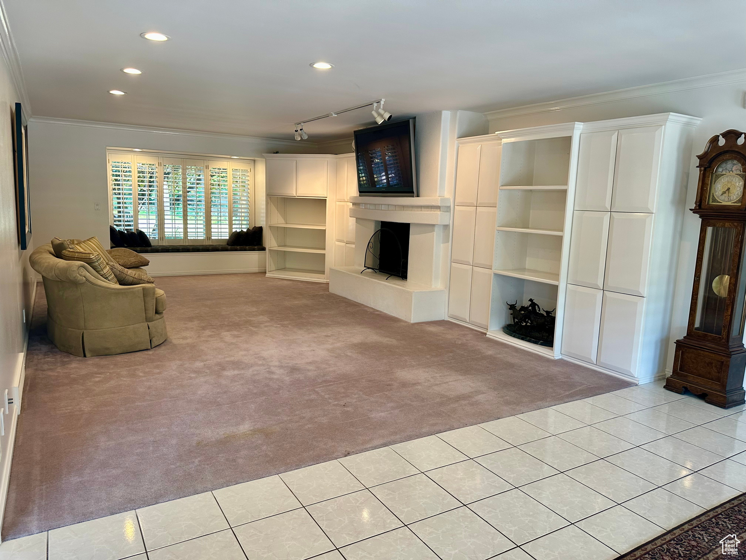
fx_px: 517
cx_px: 373
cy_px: 280
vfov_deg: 56.8
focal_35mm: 24
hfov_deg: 71.6
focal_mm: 6.86
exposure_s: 1/120
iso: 160
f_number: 1.78
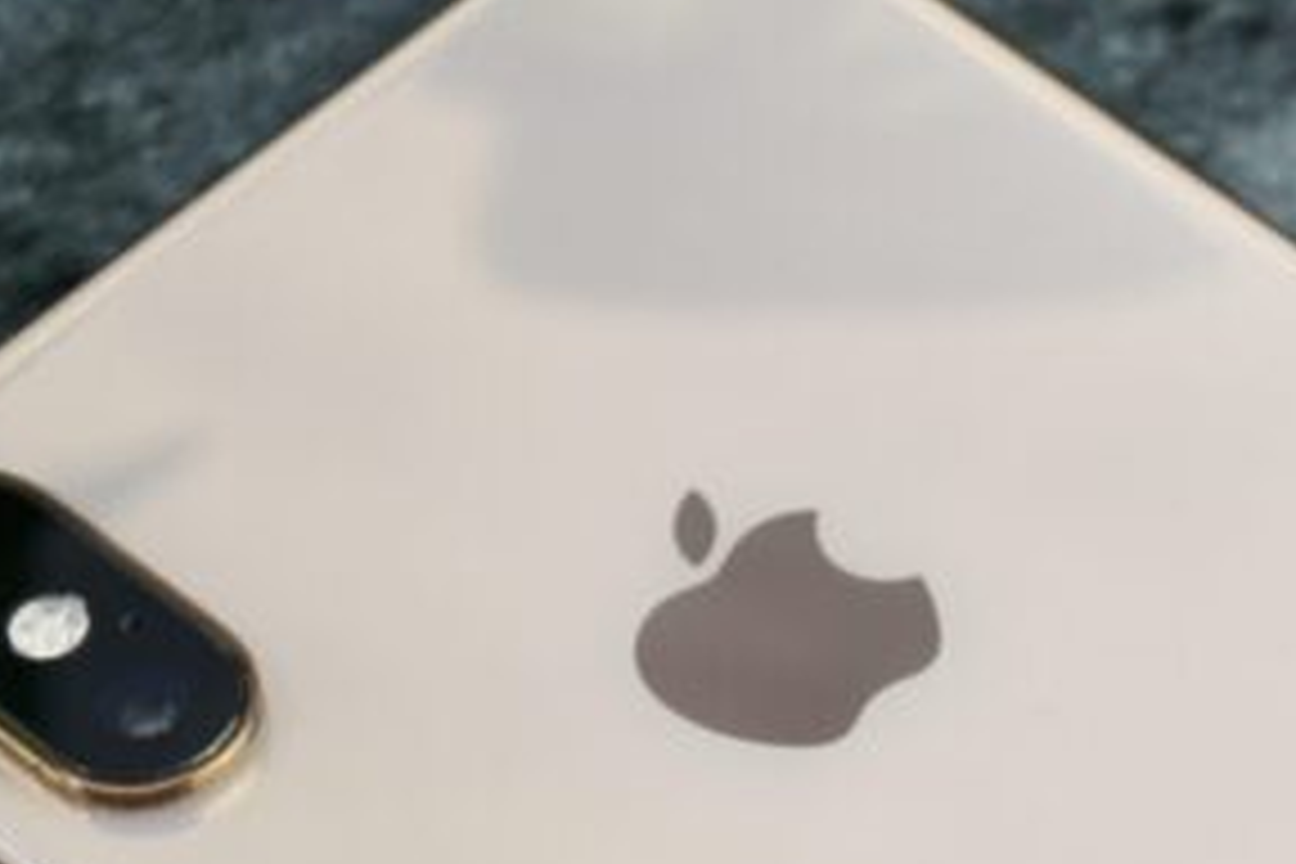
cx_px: 1667
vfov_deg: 6.4
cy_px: 1024
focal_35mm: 212
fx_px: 7631
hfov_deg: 9.5
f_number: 7.1
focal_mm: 44
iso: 100
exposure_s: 1/13
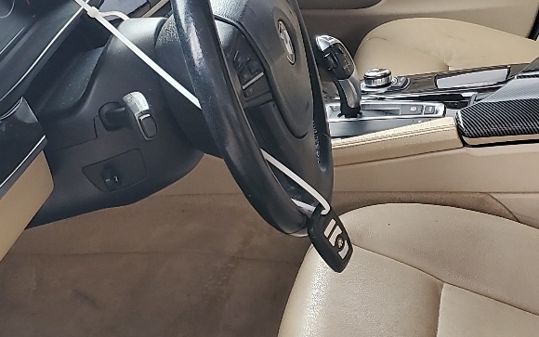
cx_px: 422
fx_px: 1117
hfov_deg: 26.7
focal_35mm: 76
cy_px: 183
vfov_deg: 17.2
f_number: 1.5
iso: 50
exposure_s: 1/222
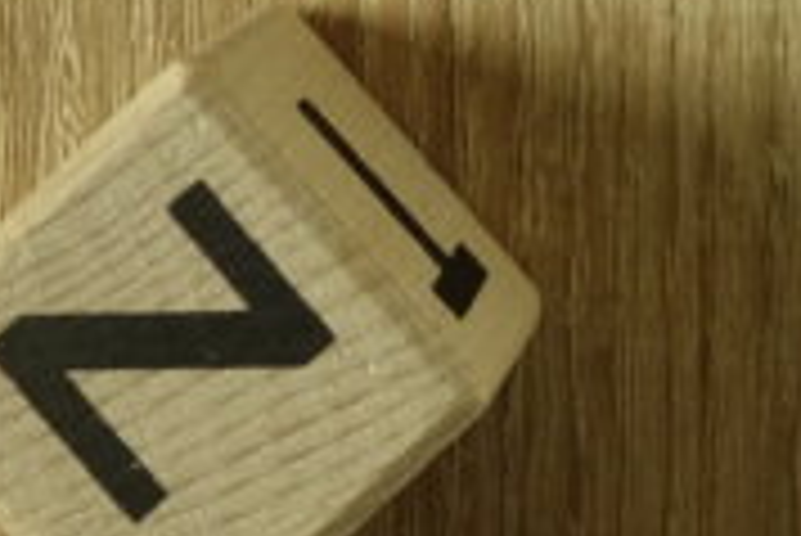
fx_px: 3785
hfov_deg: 11.8
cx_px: 999
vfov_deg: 7.7
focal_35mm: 170
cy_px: -536
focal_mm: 10.4
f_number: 4
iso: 400
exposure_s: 1/60
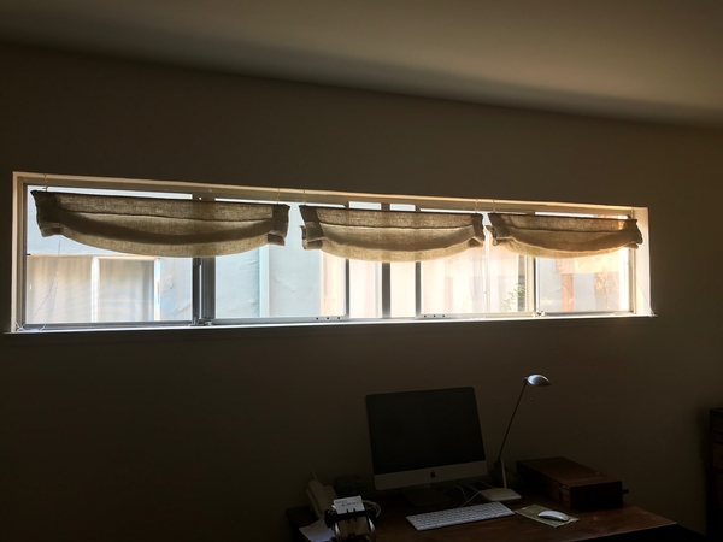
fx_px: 585
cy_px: 271
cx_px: 362
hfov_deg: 63.4
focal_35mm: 28
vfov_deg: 49.7
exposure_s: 1/60
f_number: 1.8
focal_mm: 3.99
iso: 25
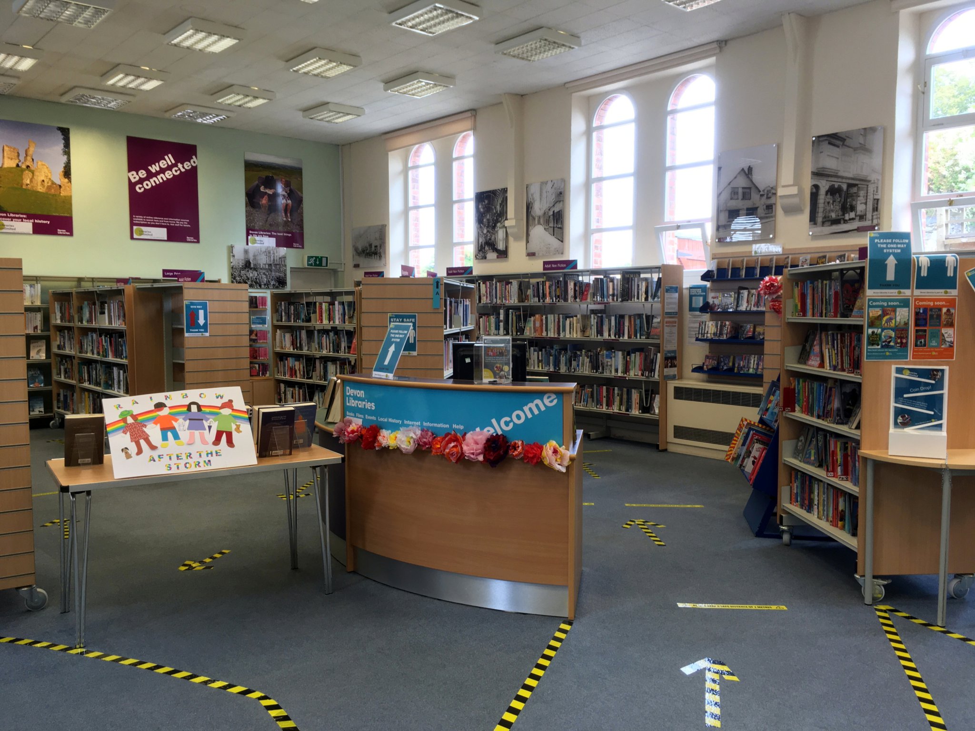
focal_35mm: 29
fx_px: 817
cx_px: 488
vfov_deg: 48.2
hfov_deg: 61.7
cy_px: 366
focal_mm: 4.15
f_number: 2.2
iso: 32
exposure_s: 1/33
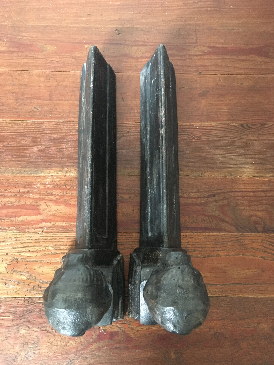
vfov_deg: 60.0
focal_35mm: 30
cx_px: 140
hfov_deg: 46.8
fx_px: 317
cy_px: 177
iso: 250
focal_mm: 4.15
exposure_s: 1/17
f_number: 2.2
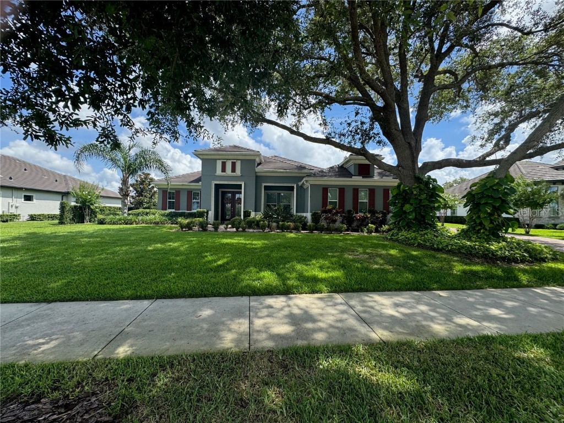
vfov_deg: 85.7
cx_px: 282
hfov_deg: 102.1
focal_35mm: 14
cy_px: 212
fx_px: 228
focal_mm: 2.22
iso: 40
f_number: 2.2
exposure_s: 1/734
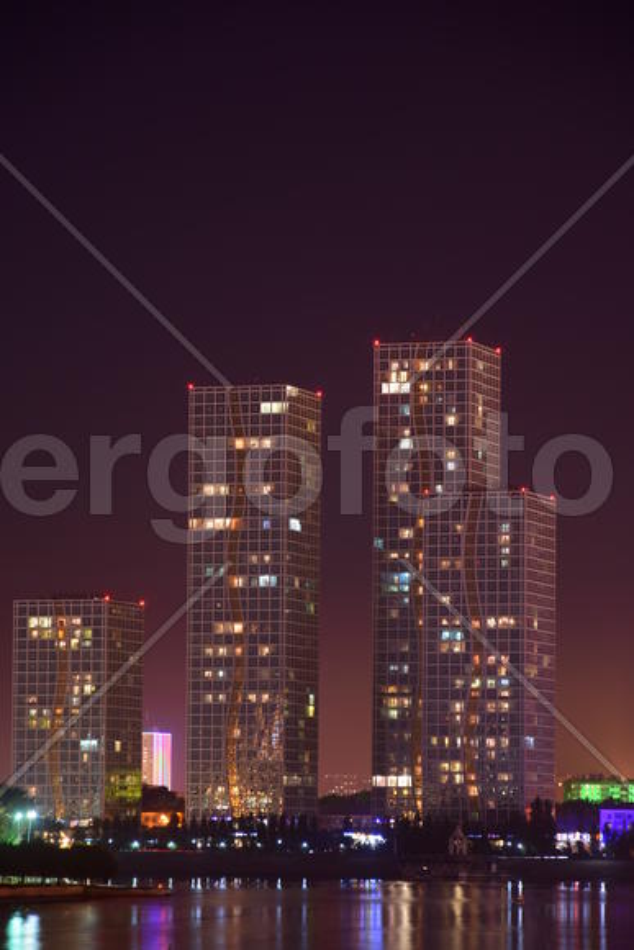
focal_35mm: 158
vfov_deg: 13.0
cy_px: 475
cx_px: 317
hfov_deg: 8.7
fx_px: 4158
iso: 100
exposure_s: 15
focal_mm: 105
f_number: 5.6
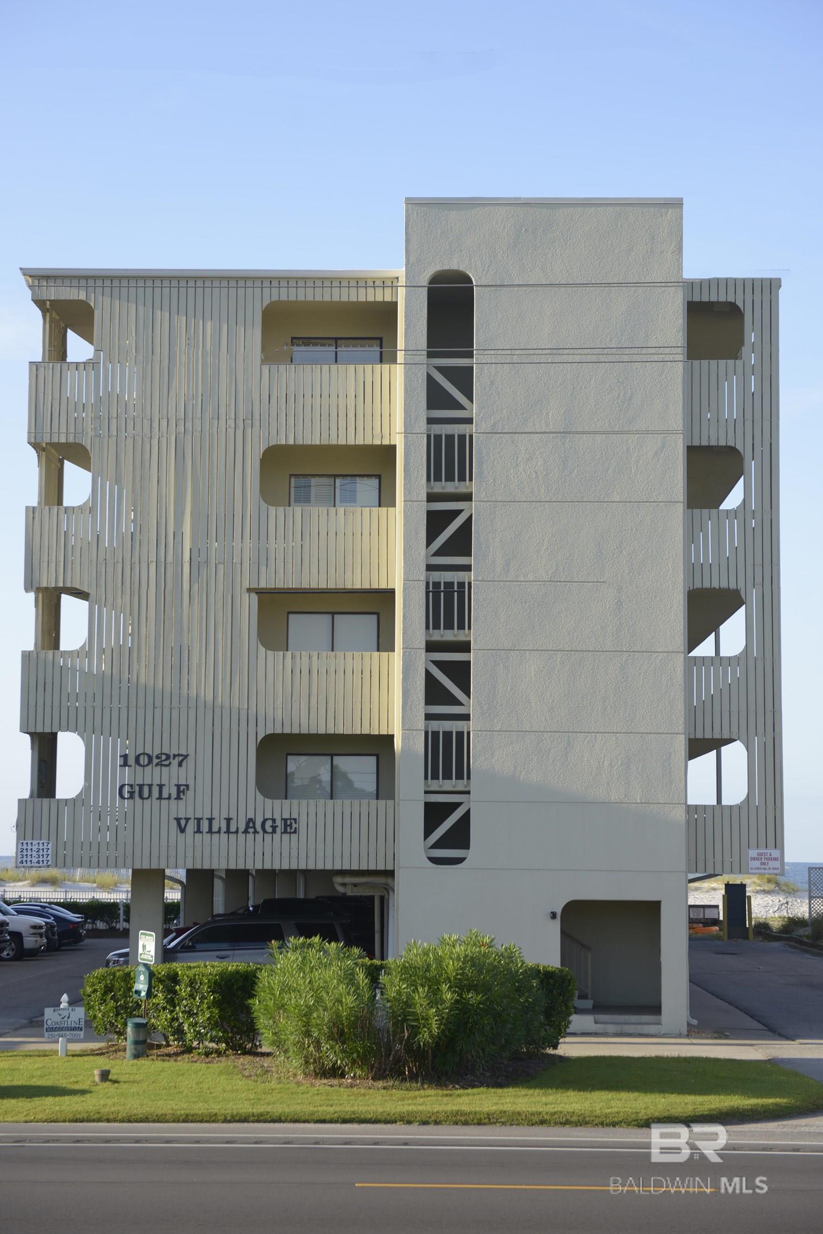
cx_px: 403
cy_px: 603
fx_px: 2193
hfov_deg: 21.3
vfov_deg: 31.4
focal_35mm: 64
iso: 200
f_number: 4
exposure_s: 1/1000
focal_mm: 62
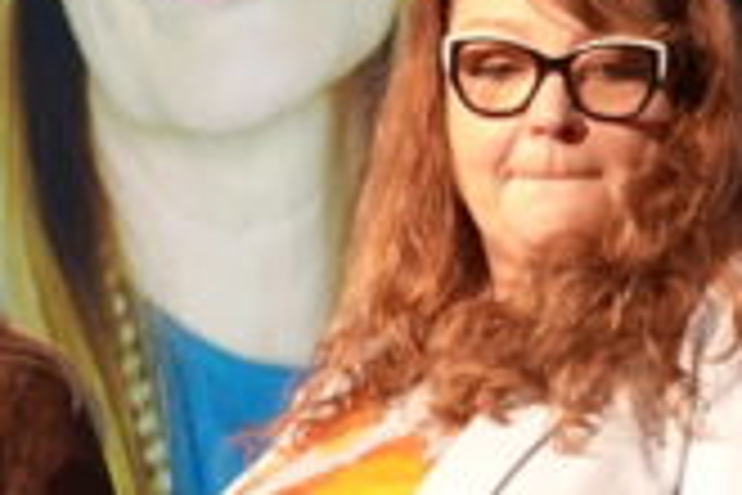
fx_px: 6842
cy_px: 382
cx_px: -108
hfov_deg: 6.2
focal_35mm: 332
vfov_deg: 4.1
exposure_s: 1/80
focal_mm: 22.46
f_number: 4
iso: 400
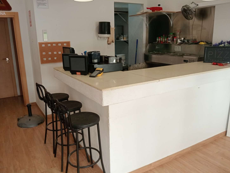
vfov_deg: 48.2
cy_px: 85
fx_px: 193
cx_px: 111
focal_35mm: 29
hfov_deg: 61.6
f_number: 1.8
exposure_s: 1/50
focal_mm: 3.98
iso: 107
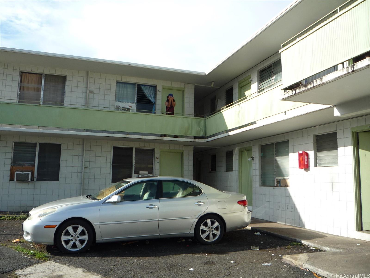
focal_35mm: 30
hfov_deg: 60.0
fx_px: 321
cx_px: 185
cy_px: 139
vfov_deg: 46.8
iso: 100
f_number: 4
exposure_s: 1/400
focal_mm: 5.2
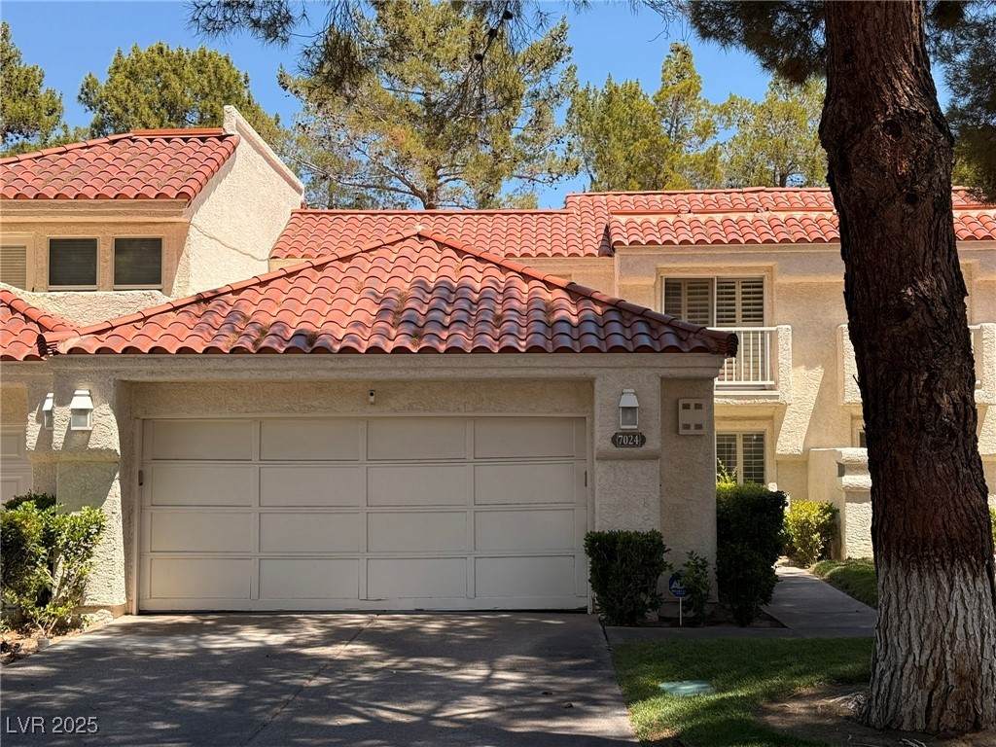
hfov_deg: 39.7
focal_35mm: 48
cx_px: 498
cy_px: 374
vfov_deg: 30.3
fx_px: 1381
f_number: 1.78
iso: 64
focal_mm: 6.76
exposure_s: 1/2342
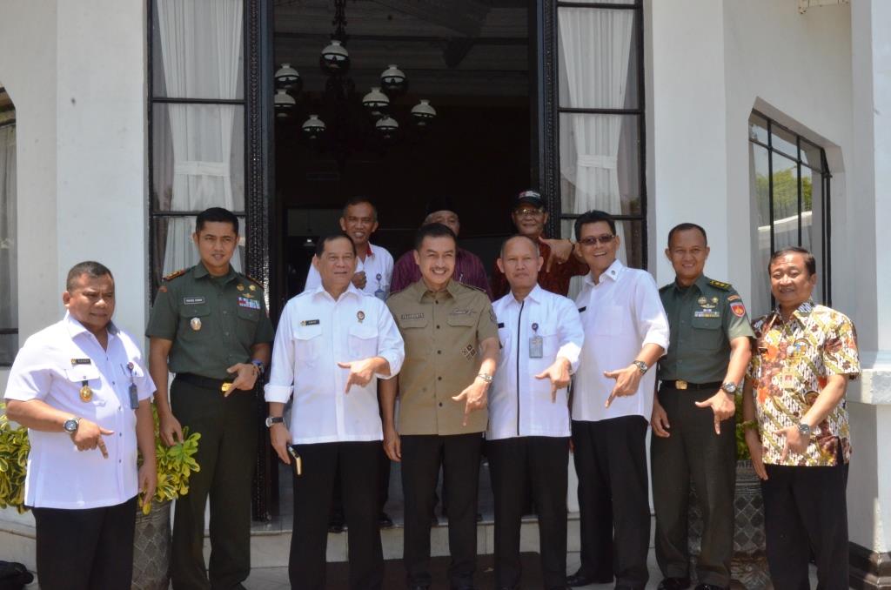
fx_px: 963
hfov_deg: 49.6
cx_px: 446
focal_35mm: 39
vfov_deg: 34.1
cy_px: 295
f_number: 22
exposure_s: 1/250
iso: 1600
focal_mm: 26
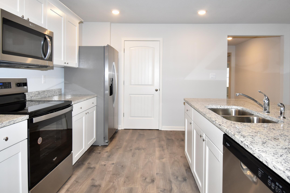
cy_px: 82
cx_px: 148
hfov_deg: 81.2
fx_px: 169
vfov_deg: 59.2
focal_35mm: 21
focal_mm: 10
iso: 900
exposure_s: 1/60
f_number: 4.5
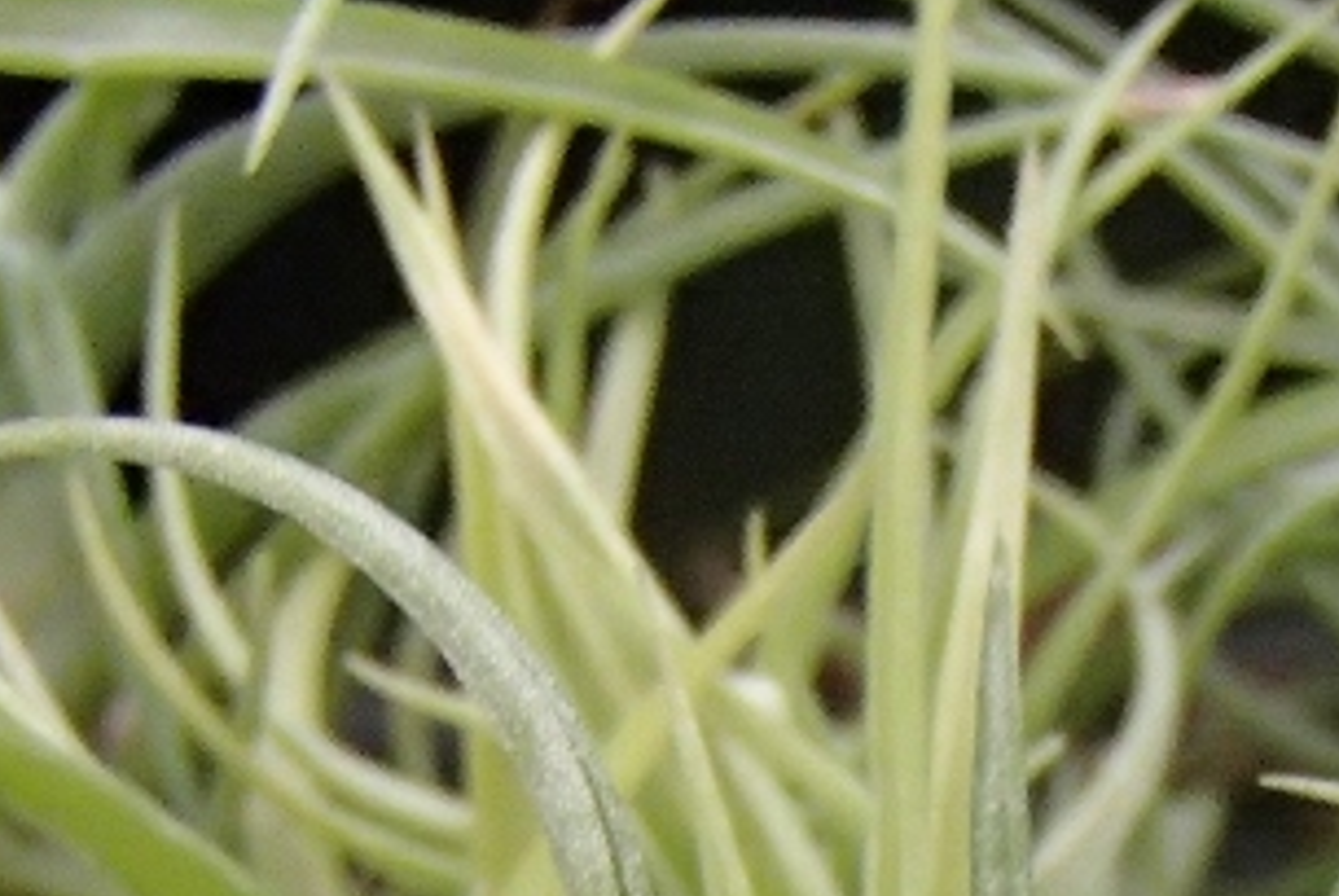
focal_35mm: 129
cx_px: 1234
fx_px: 4803
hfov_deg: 15.7
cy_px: 1441
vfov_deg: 10.2
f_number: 4.7
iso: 800
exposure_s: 1/160
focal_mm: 6.64
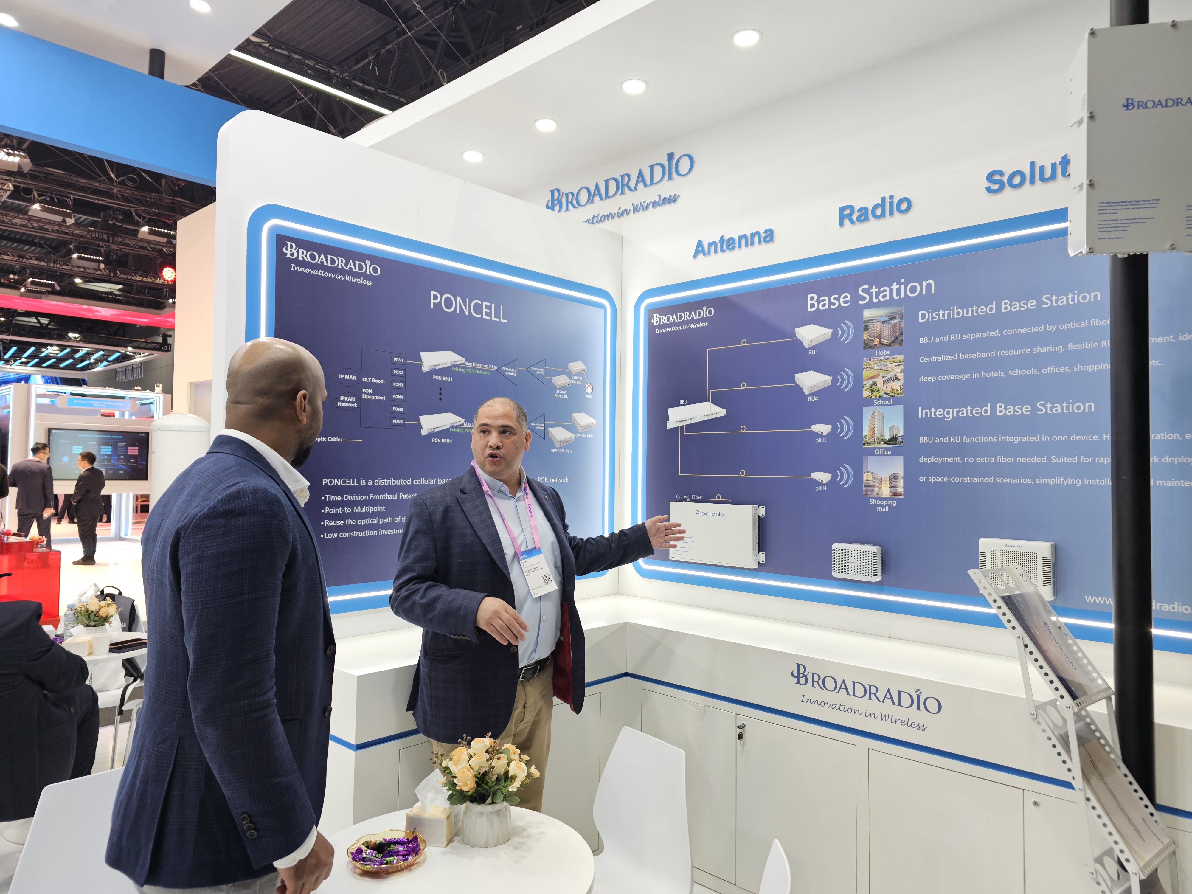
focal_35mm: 23
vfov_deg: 58.9
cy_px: 447
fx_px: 792
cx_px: 596
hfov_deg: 73.9
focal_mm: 6.3
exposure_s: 1/100
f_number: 1.7
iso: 80
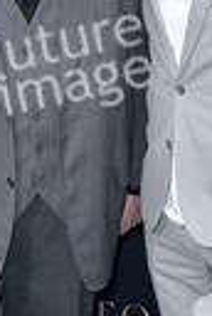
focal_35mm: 156
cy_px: 198
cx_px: 97
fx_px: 1371
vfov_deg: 13.1
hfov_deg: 8.8
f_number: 7.1
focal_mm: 50
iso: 200
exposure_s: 1/250
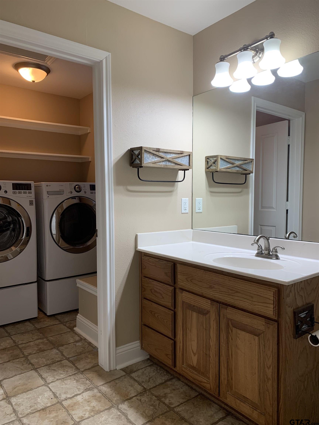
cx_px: 160
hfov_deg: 53.1
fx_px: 319
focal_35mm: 26
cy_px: 212
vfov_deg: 67.3
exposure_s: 1/121
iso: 64
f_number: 1.8
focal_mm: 4.25
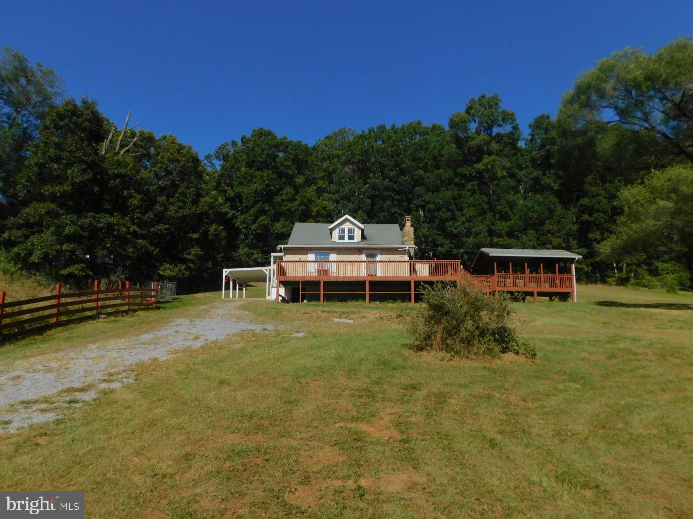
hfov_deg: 73.9
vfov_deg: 58.9
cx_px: 346
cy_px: 260
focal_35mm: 23
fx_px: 460
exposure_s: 1/800
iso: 125
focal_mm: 4
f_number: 6
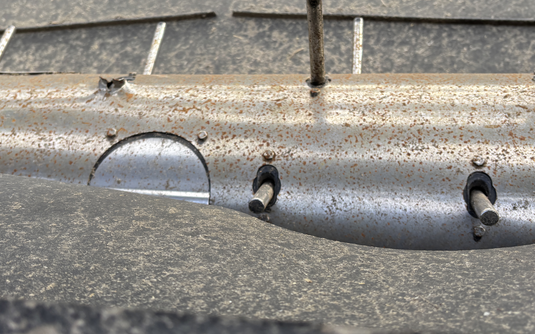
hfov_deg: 51.5
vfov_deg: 33.6
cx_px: 250
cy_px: 175
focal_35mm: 38
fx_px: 554
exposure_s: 1/200
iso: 40
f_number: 1.6
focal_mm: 5.96
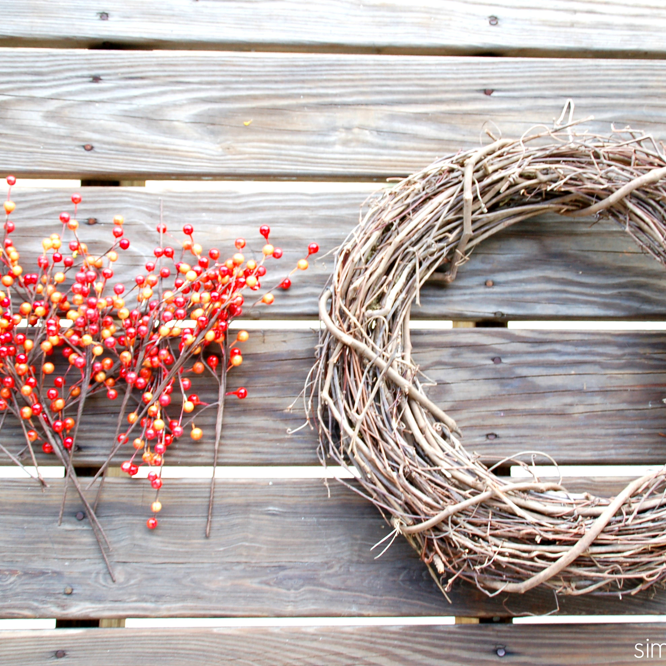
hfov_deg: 31.6
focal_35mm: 54
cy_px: 331
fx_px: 1175
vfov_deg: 31.6
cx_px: 350
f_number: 4.2
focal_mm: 28
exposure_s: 1/40
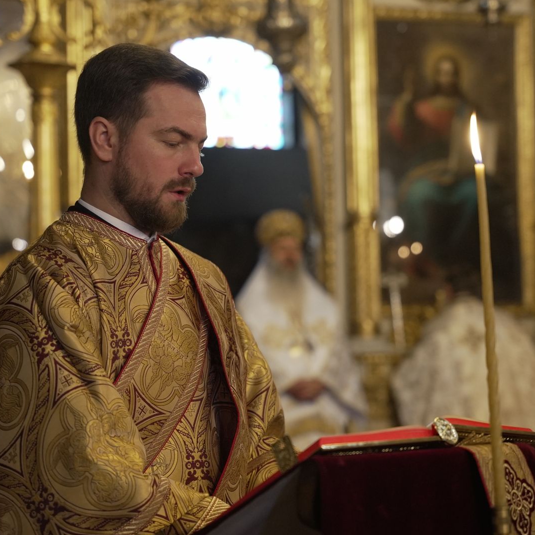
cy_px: 269
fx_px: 1574
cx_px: 288
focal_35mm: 90
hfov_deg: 19.3
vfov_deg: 19.3
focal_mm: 70
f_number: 2.8
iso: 4000
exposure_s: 1/125
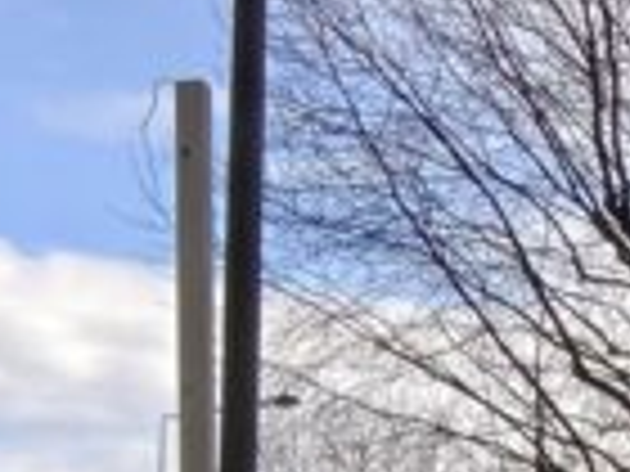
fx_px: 2712
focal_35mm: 149
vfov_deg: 8.9
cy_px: 1151
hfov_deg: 11.8
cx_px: 1292
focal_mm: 4.25
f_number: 1.8
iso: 32
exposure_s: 1/428
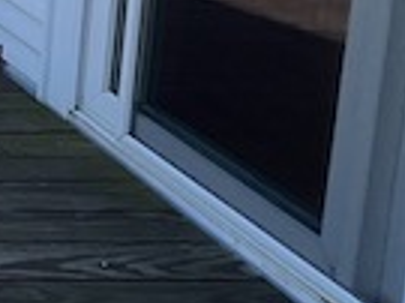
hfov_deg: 15.3
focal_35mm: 77
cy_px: -207
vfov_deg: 16.6
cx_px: -549
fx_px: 900
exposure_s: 1/978
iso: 32
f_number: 1.8
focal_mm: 1.57
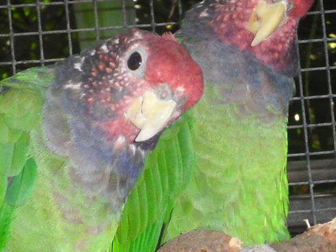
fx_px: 2756
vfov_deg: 5.2
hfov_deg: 7.0
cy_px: 136
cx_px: 141
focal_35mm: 284
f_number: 5.5
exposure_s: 1/45
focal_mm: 16.6
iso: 240
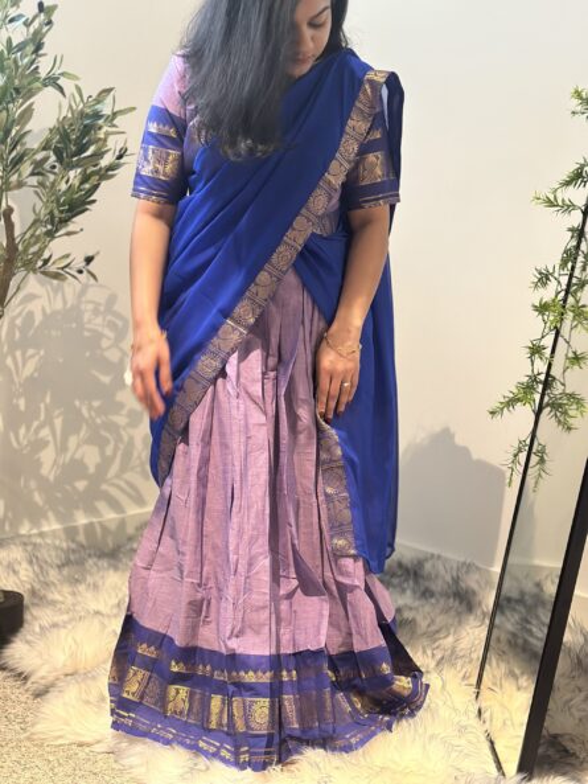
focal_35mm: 48
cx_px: 294
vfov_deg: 39.6
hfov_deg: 30.3
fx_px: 1087
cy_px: 392
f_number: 1.78
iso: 500
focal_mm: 6.86
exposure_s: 1/40
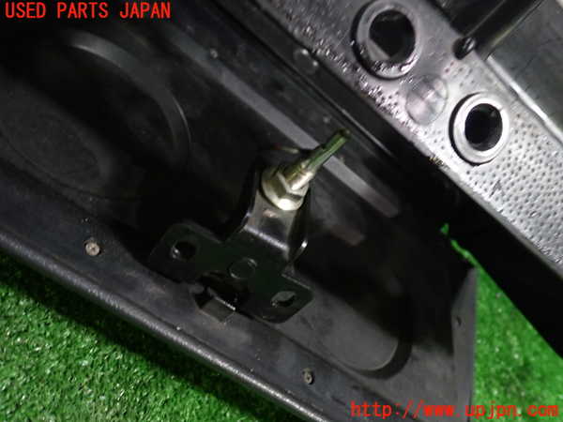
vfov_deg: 46.8
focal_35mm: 30
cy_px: 211
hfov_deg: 60.0
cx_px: 282
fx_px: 488
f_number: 2.3
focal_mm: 5.4
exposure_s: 1/30
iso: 400
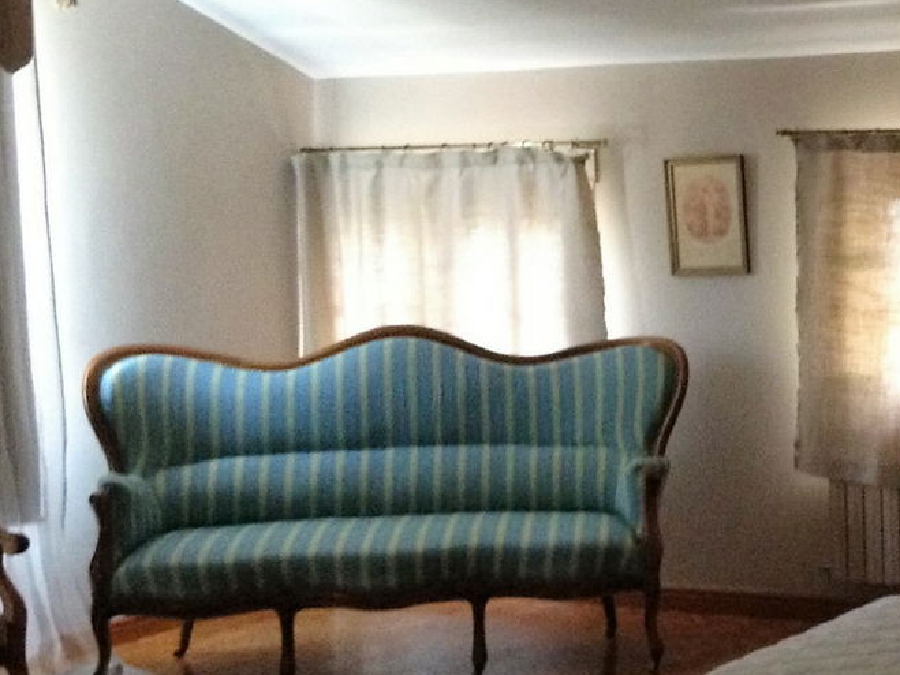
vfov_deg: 17.4
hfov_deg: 22.1
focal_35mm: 85
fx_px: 2210
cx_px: 919
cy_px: 376
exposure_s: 1/20
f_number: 2.4
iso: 400
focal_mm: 4.28
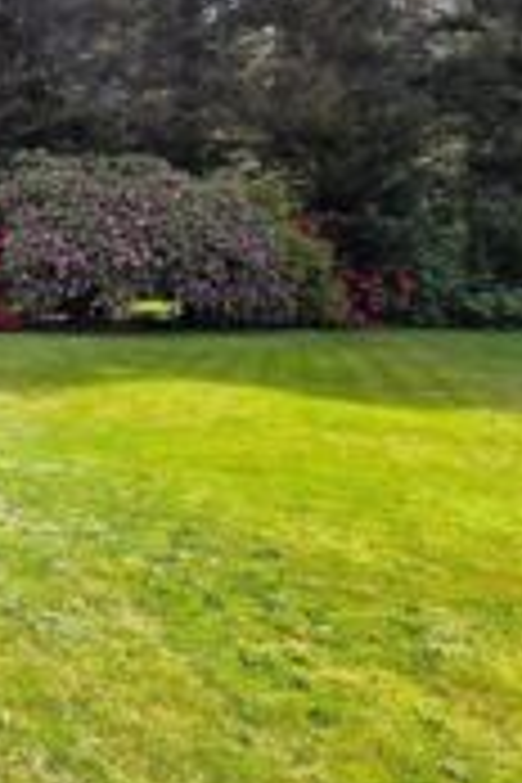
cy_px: 297
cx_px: -374
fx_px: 674
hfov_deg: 24.0
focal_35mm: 31
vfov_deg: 59.6
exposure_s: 1/1242
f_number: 2.2
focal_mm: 2.2
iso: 50
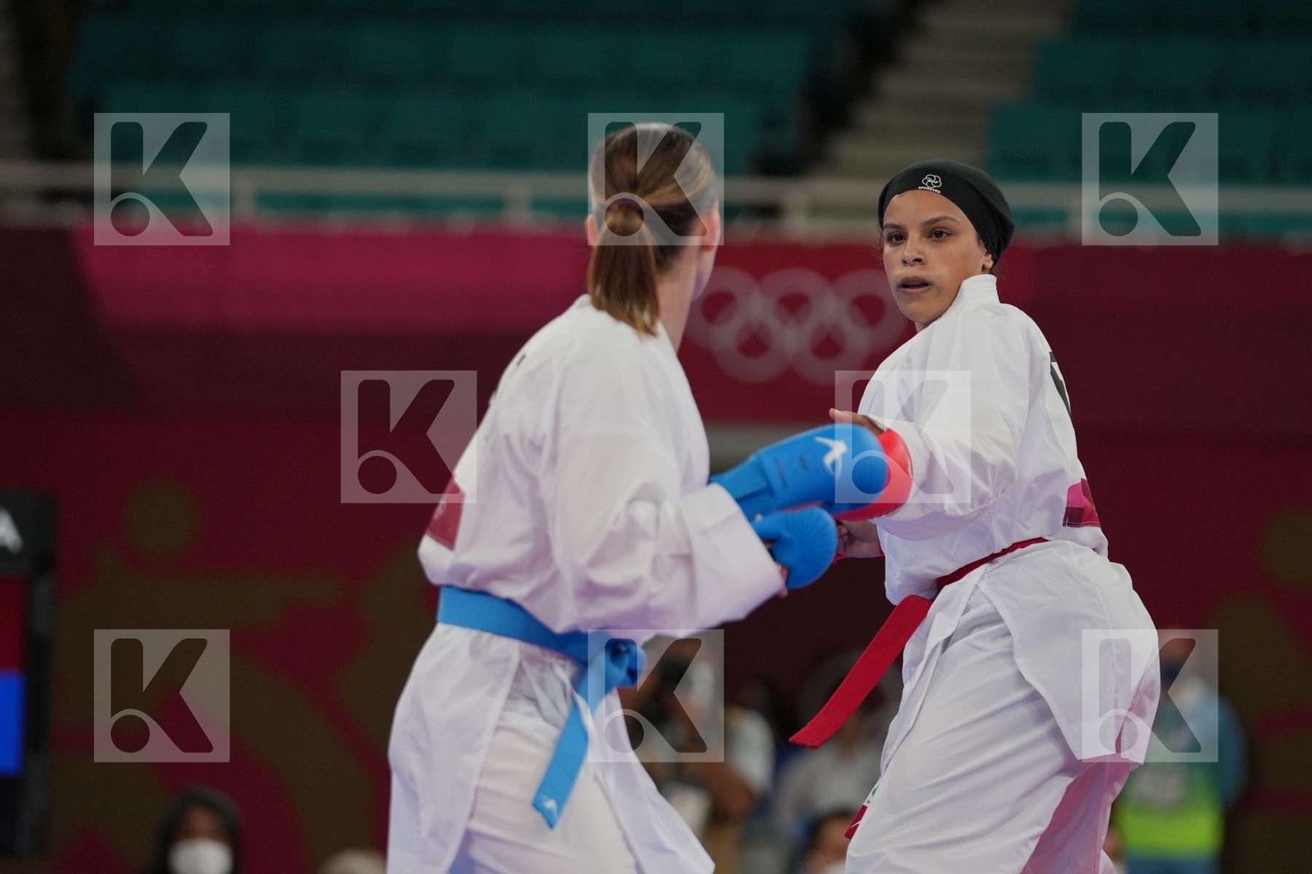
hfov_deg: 8.7
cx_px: 656
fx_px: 8637
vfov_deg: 5.8
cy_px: 437
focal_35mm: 237
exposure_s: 1/1000
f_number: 2.8
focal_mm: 158
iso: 400
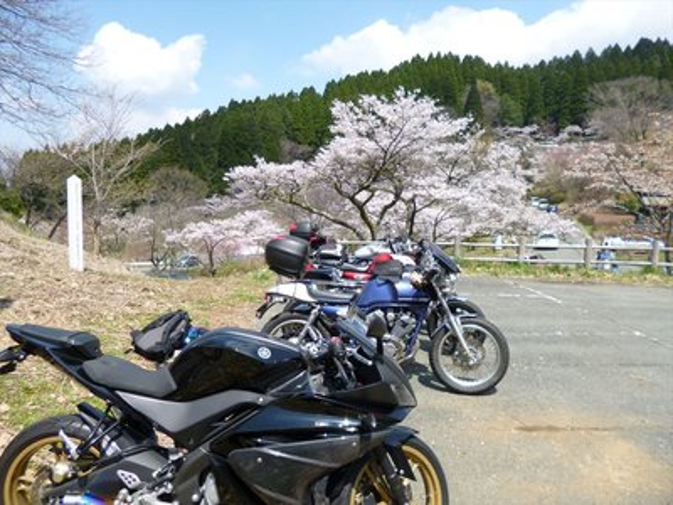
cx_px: 336
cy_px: 252
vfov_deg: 56.8
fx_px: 467
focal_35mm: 24
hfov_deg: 71.6
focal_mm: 4.3
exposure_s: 1/800
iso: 100
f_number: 2.5
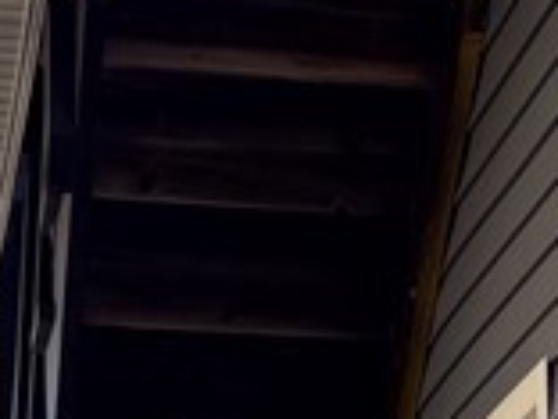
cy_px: 1157
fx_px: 2547
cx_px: 415
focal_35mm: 158
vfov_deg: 8.3
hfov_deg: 12.5
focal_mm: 6.76
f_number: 1.78
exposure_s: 1/514
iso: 100
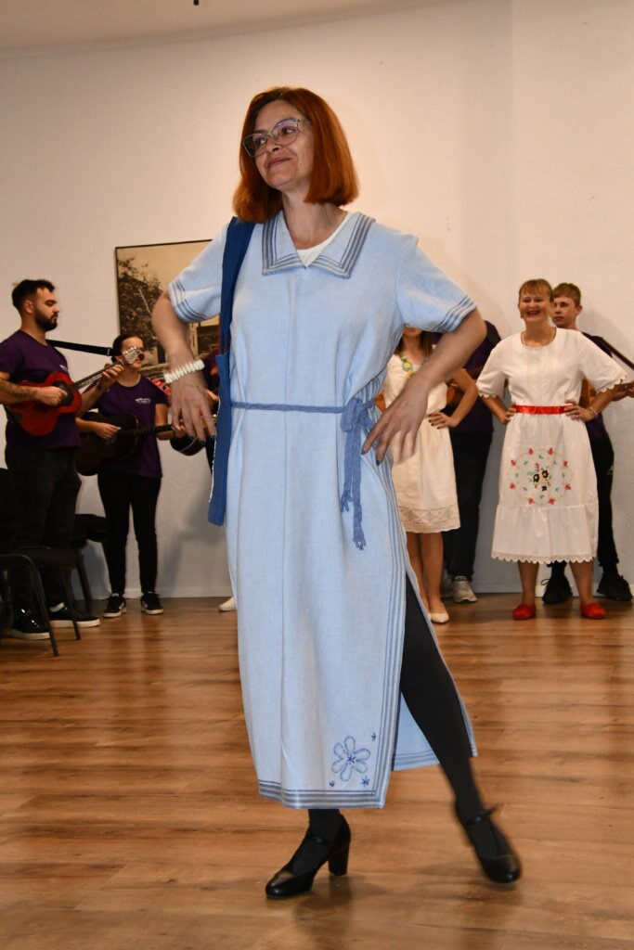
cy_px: 475
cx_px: 317
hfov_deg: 26.0
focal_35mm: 52
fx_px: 1373
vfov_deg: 38.2
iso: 3200
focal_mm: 35
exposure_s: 1/60
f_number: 7.1
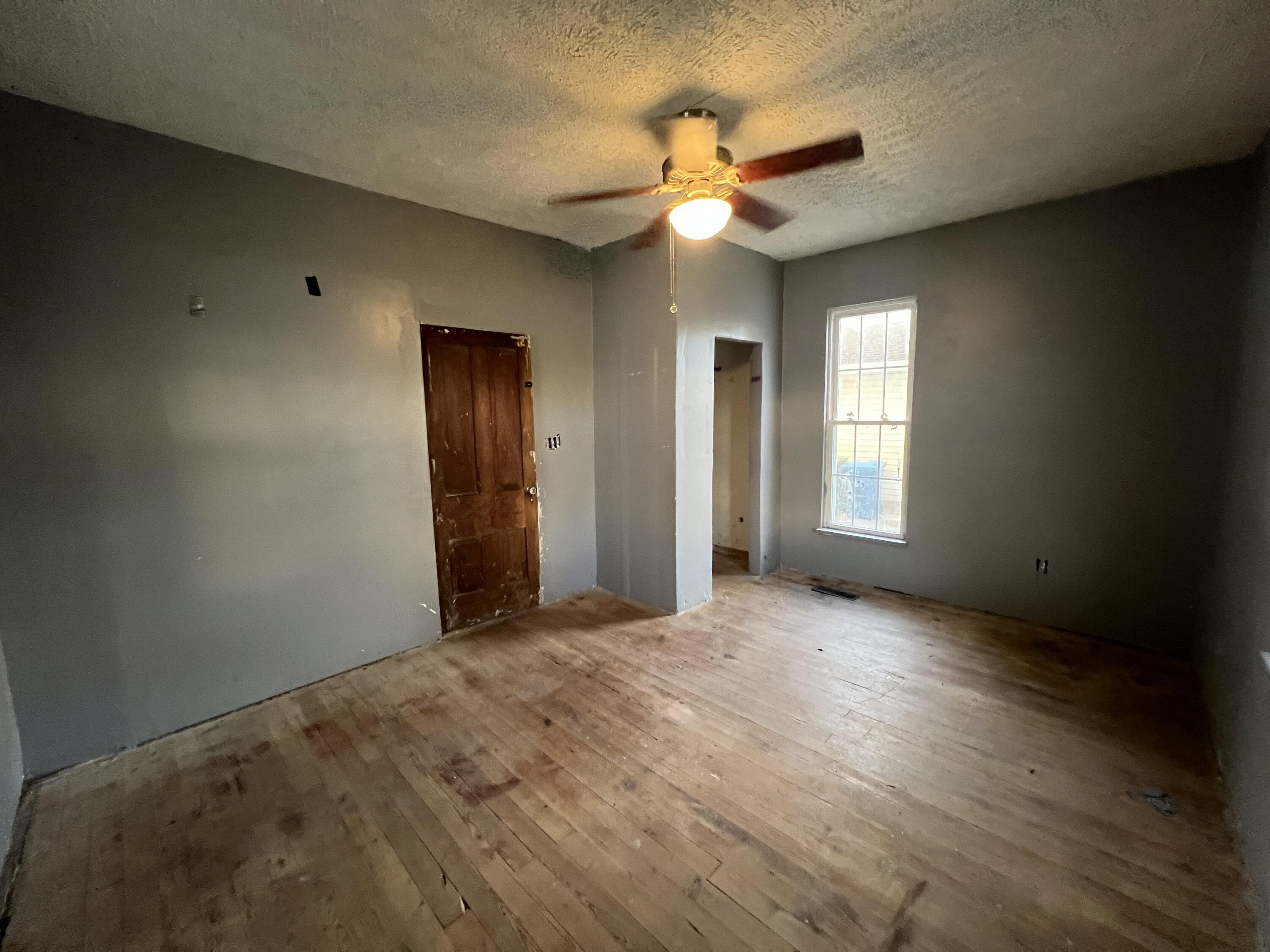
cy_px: 476
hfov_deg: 106.2
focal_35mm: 13
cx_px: 635
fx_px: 477
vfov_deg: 89.9
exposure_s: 1/60
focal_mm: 1.57
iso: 640
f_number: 1.8
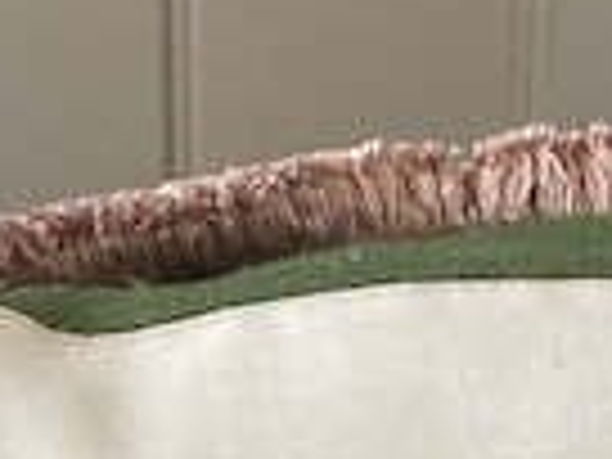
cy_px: 1485
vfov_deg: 7.6
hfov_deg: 11.9
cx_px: 117
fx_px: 2917
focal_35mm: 165
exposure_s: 1/60
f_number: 1.8
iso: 125
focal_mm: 3.99
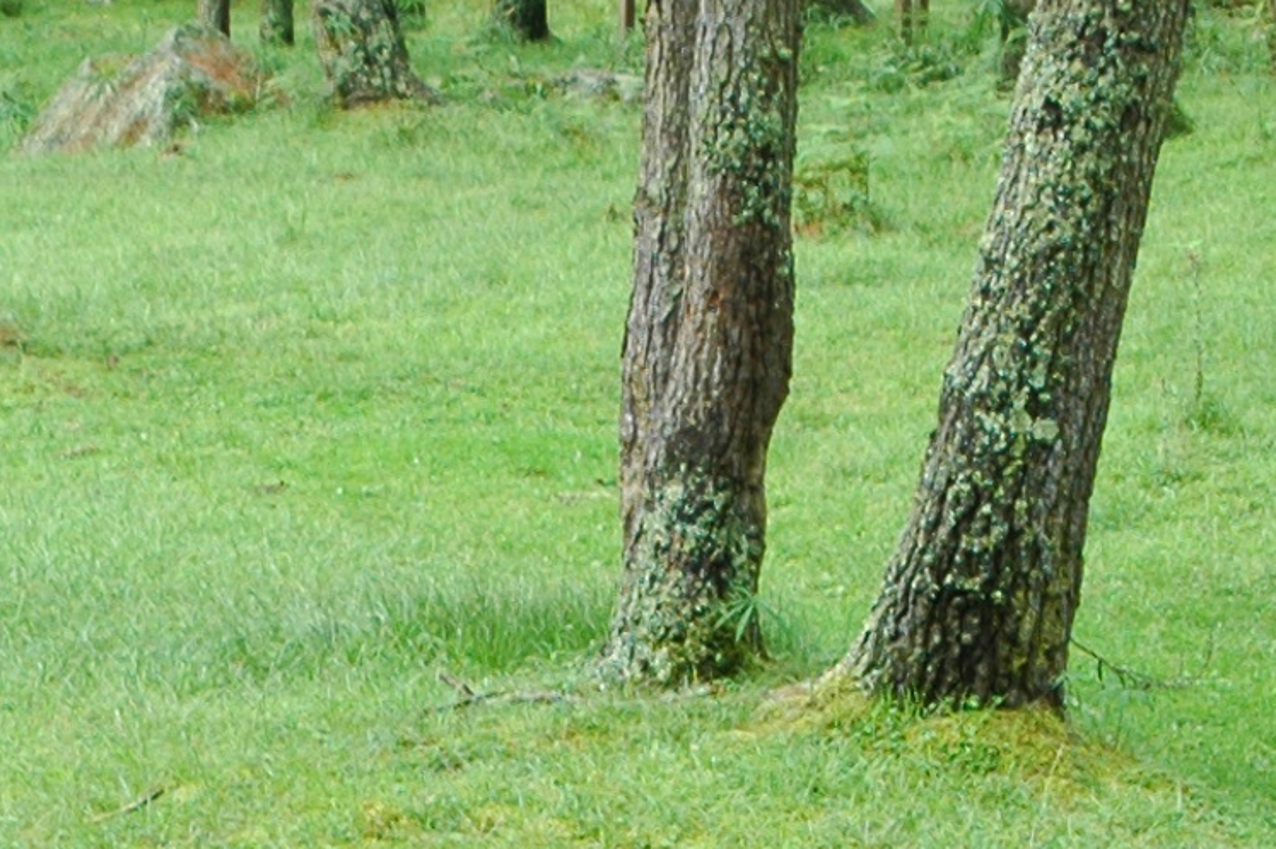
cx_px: 905
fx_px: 5136
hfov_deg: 14.1
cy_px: 986
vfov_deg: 9.3
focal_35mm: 145
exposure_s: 1/40
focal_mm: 24
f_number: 7.1
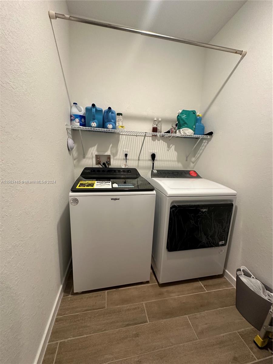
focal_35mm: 14
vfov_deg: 102.1
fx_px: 147
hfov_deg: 85.7
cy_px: 182
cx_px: 136
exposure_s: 1/60
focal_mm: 2.22
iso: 250
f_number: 2.2
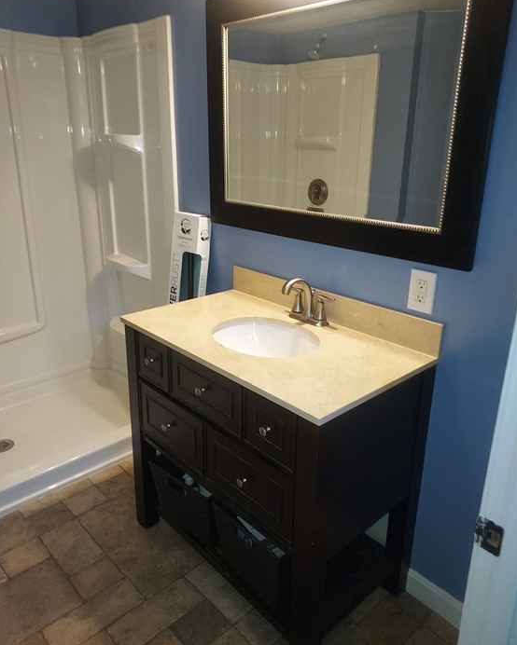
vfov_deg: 66.0
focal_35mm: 26
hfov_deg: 54.9
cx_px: 252
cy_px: 303
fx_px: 497
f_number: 1.8
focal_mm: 4.6
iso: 320
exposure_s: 1/40
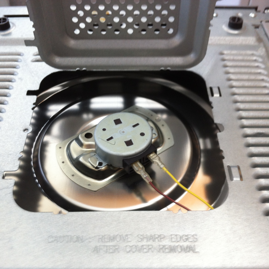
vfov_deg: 40.0
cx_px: 131
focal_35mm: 42
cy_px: 136
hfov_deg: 40.0
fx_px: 369
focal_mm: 3.85
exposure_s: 1/17
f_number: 2.8
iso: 80
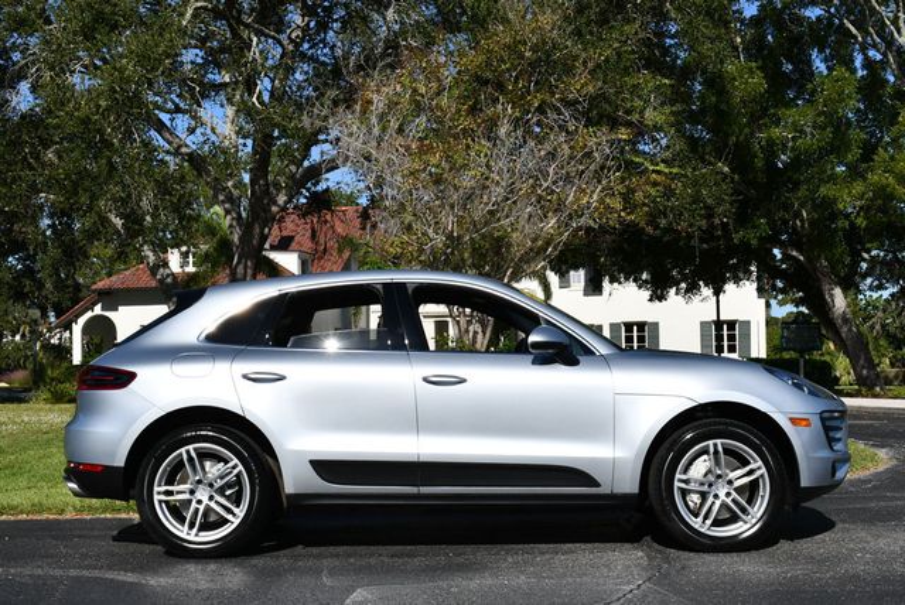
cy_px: 302
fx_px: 1258
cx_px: 452
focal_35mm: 50
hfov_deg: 39.6
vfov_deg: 27.0
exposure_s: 1/400
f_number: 10
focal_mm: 25
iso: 100
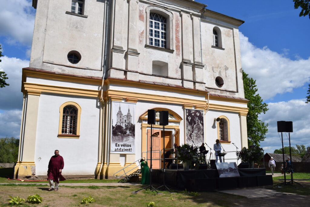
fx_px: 271
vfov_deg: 41.7
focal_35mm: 32
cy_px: 104
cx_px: 155
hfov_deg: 59.5
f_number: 8
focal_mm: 21
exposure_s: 1/2000
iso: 400
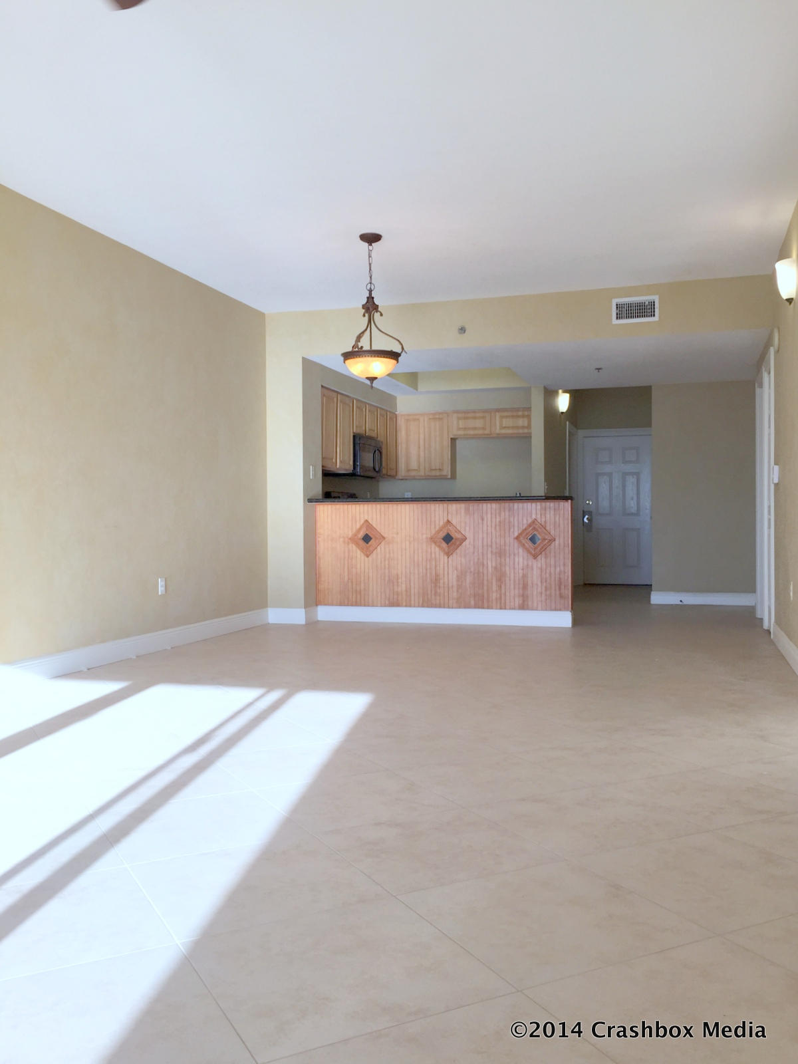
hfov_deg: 48.2
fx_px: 891
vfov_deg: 61.7
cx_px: 399
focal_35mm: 29
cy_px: 532
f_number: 2.2
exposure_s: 1/186
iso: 32
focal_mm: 4.15
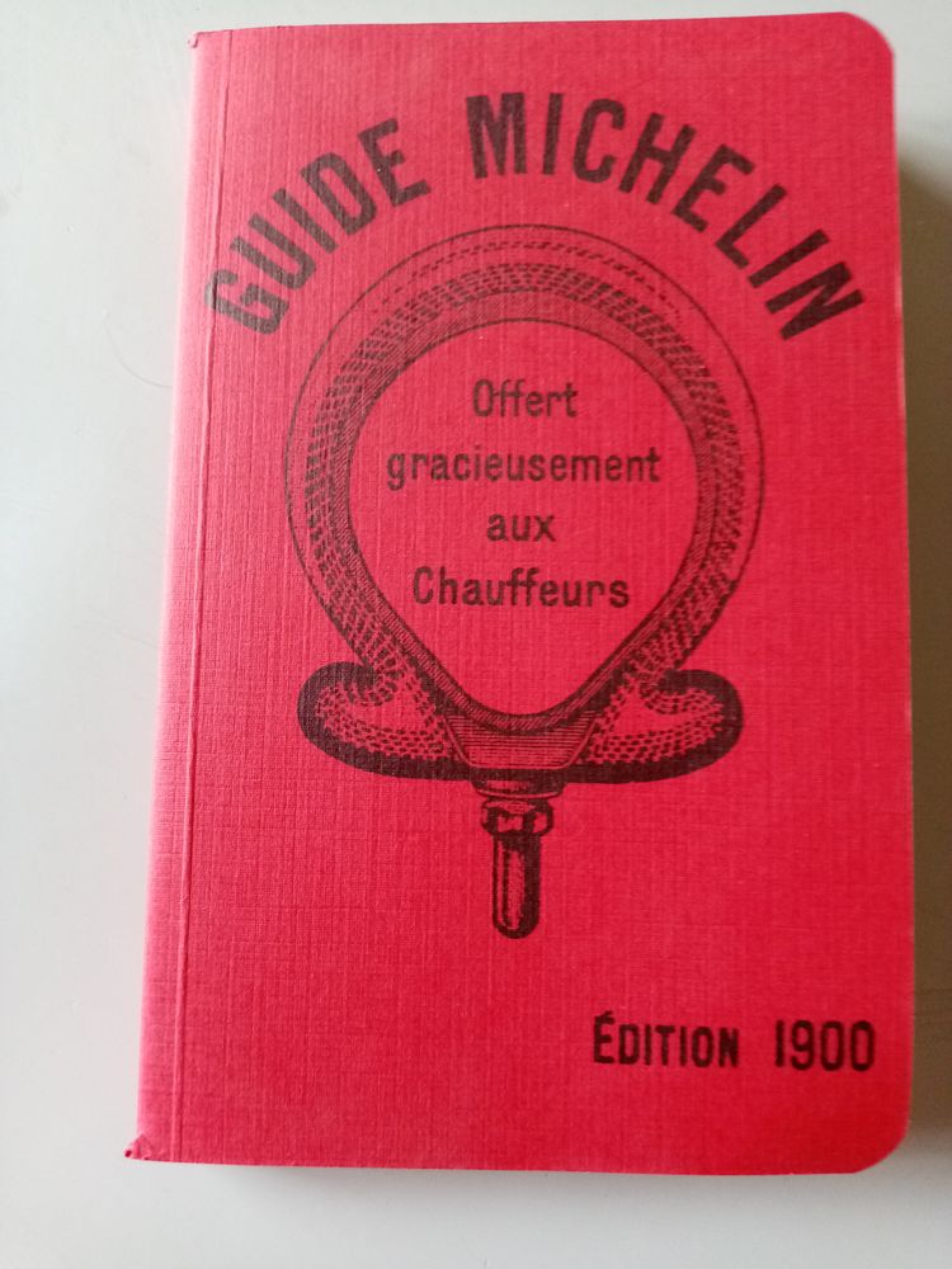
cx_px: 476
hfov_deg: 53.1
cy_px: 634
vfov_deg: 67.3
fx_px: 953
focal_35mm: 26
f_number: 1.8
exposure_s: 1/33.3
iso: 270
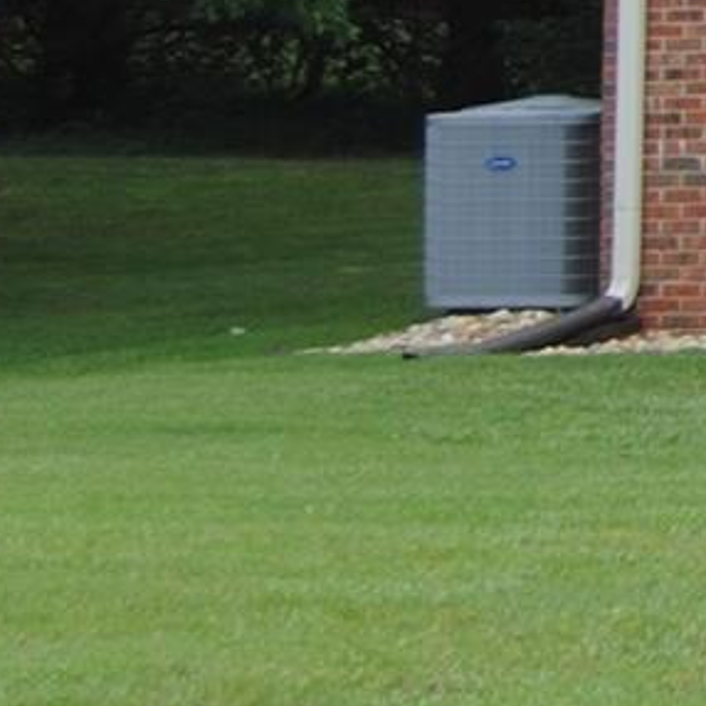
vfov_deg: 7.1
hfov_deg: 6.6
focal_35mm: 238
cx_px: 2180
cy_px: -600
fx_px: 5492
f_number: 5.6
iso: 100
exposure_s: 1/125
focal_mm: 26
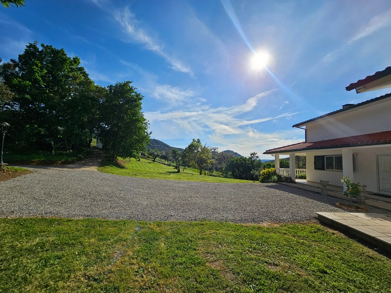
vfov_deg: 89.9
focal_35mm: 13
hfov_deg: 106.2
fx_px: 147
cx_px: 196
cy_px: 146
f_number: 2.2
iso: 50
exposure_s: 1/4926
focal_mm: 2.2
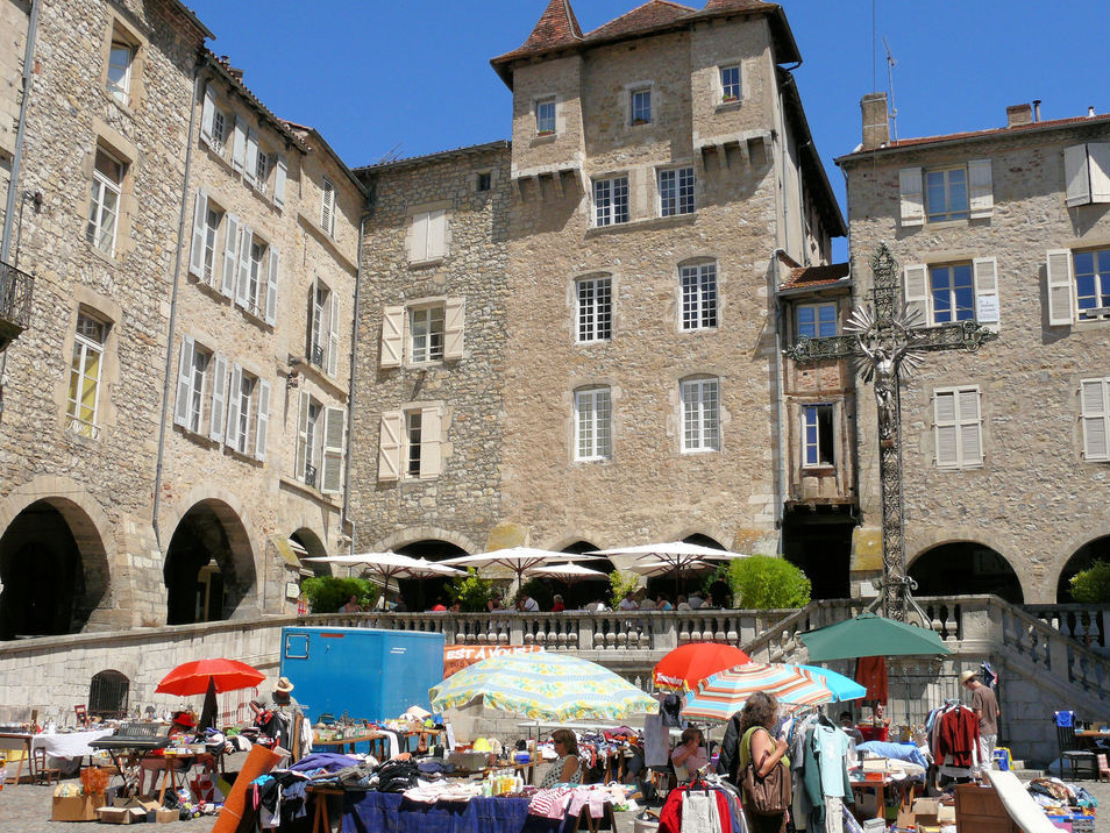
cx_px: 567
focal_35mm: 44
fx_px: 1411
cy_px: 413
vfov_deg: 32.9
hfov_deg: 42.9
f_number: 6.3
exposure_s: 1/500
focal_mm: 8.7
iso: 100
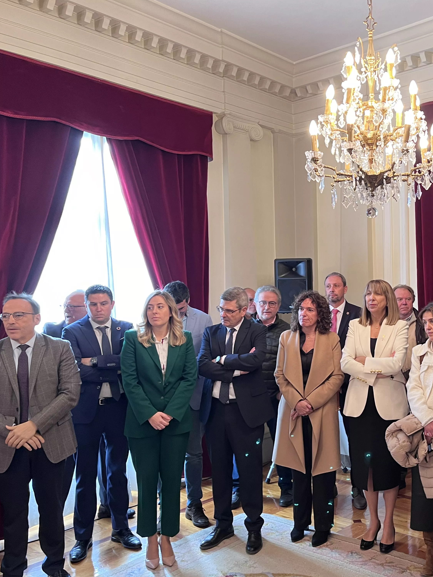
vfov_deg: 52.6
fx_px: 584
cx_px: 333
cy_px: 288
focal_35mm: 35
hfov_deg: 39.4
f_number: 1.6
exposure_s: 1/50
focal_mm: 5.1
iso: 125
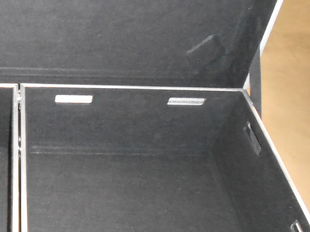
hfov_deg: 35.5
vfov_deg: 29.1
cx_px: 20
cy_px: 129
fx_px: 448
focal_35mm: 50
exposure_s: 1/30
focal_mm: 4.6
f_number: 3.2
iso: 640
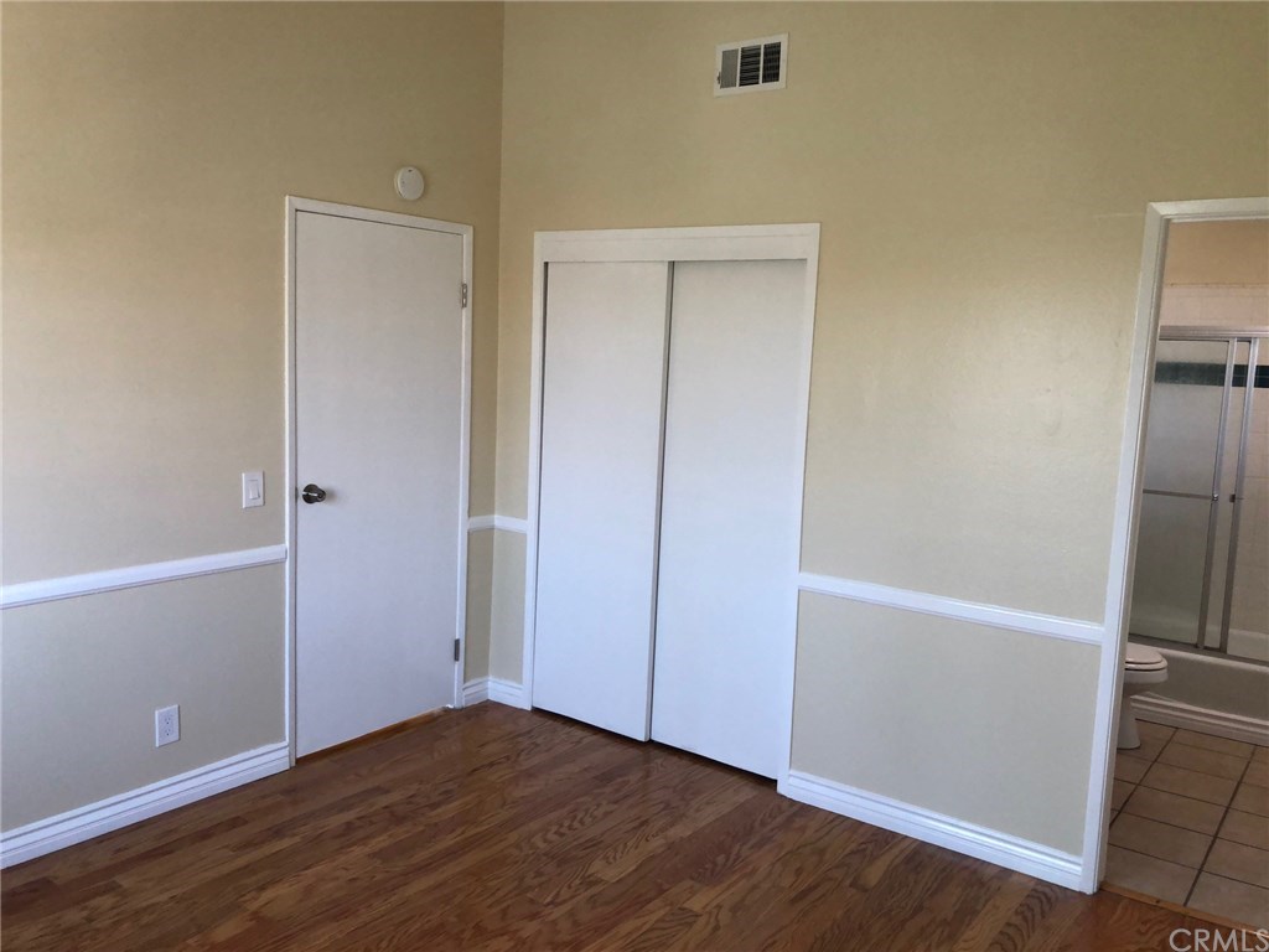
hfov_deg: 63.4
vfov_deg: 49.7
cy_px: 476
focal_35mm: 28
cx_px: 634
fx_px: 1026
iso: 100
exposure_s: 1/120
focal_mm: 3.99
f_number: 1.8
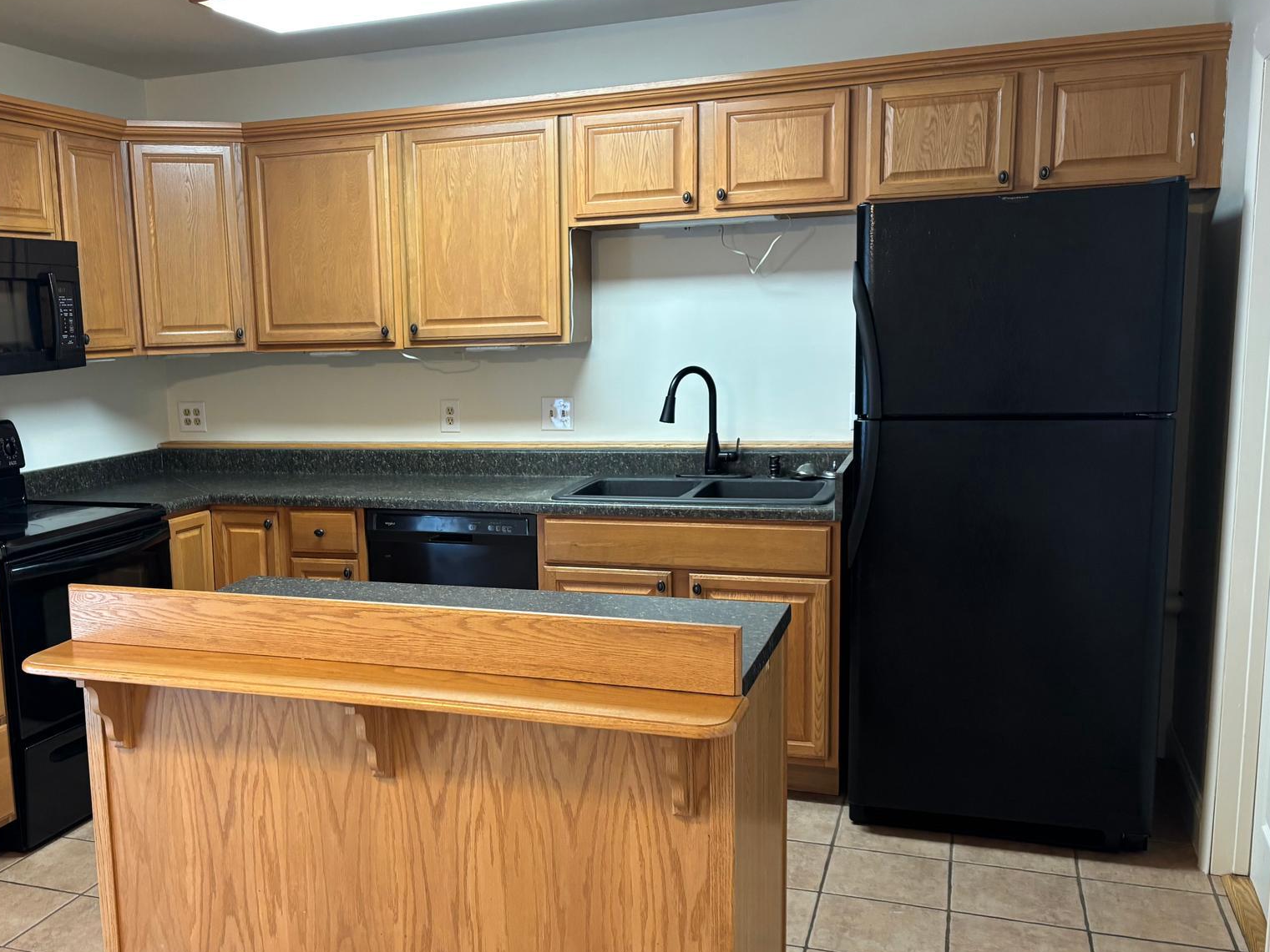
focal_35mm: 35
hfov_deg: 52.0
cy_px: 522
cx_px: 461
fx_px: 1284
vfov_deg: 40.7
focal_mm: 5.96
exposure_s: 1/60
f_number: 1.6
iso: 250
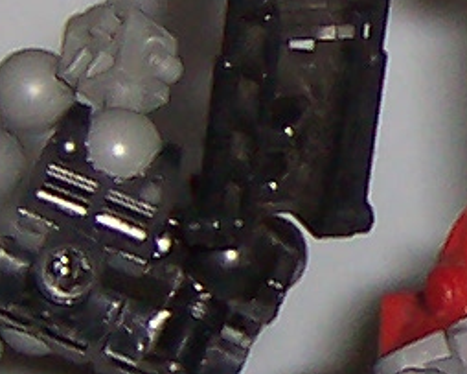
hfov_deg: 6.7
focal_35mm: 281
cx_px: 862
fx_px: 3882
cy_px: 192
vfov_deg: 5.5
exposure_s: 1/60
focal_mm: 5.6
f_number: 2.8
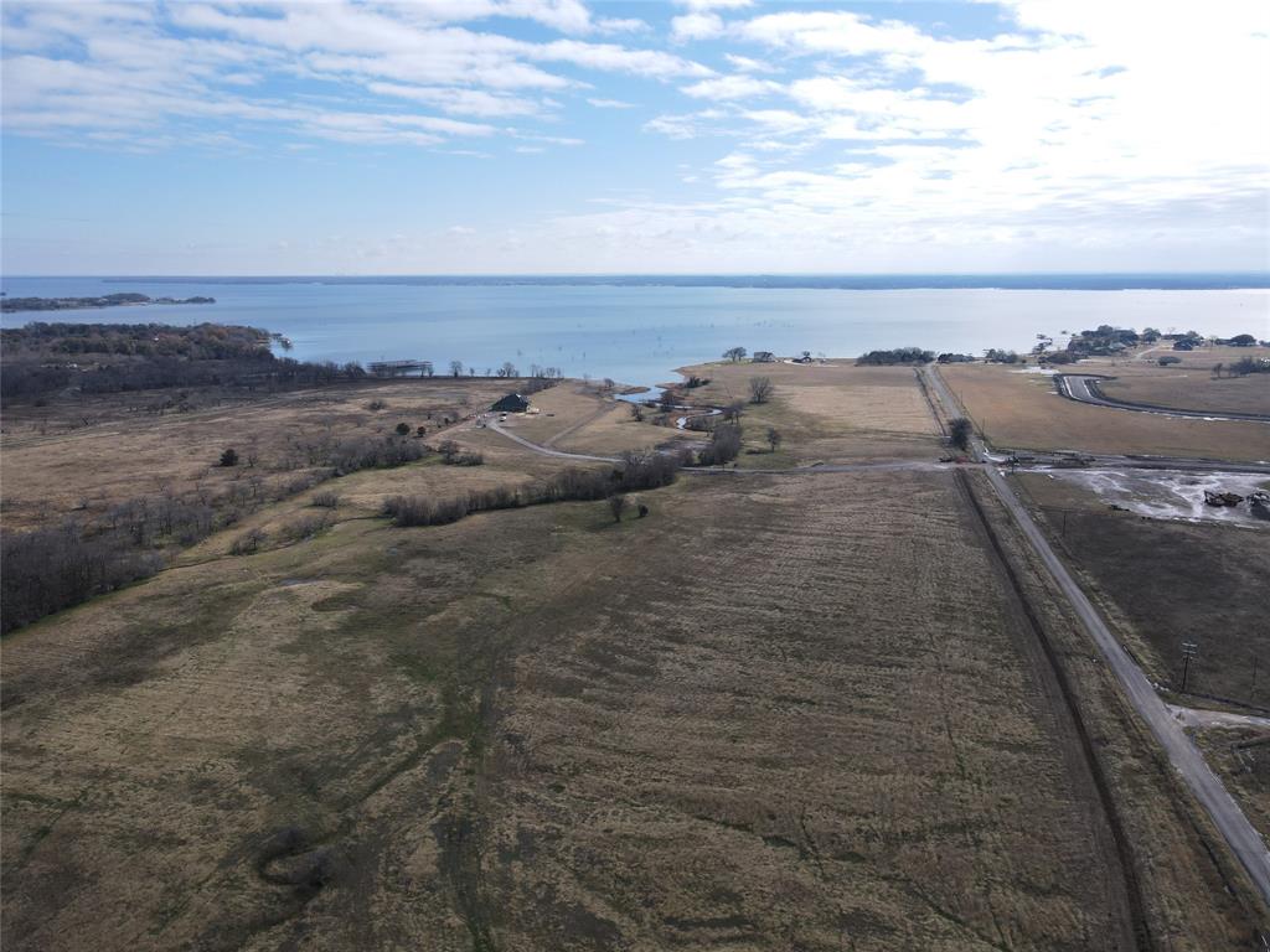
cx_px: 635
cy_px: 476
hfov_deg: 71.6
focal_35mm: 24
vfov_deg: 56.8
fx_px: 881
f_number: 2.8
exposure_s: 1/1000
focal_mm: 4.5
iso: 100
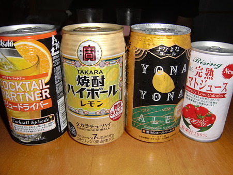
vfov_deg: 48.2
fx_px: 195
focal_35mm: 29
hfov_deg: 61.7
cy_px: 88
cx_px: 116
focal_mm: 5.2
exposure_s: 1/15
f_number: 7.9
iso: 64
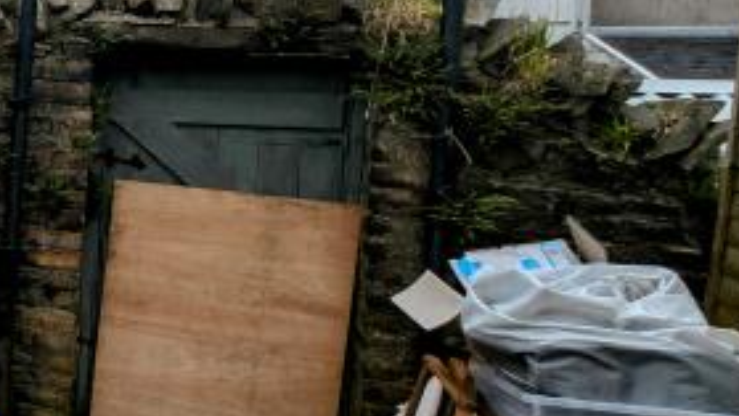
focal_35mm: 48
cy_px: 107
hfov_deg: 24.9
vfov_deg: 24.7
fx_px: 941
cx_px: -498
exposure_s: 1/1101
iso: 41
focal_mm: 2.23
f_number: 1.95
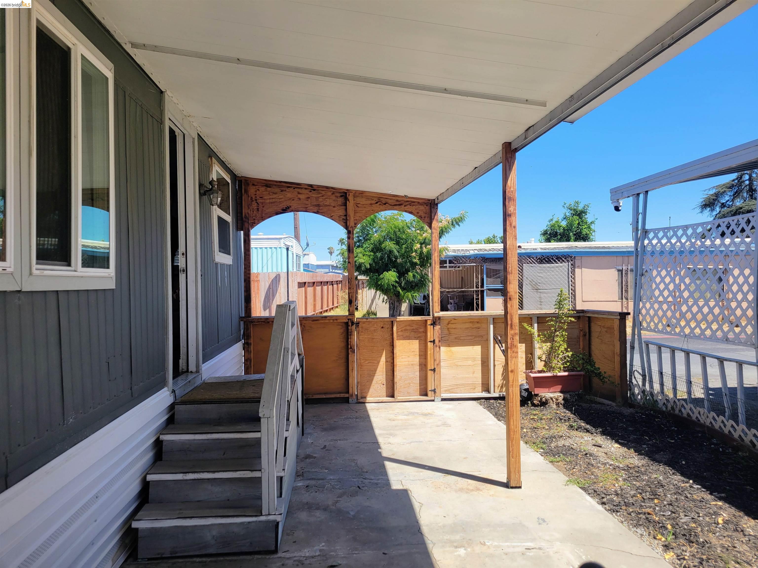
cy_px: 284
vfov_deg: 53.1
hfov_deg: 67.3
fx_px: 569
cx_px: 379
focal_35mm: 26
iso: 40
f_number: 1.8
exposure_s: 1/1328
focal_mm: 5.4
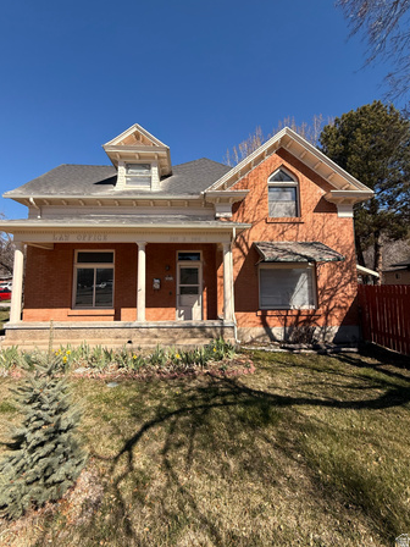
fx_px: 237
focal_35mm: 15
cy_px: 259
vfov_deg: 98.1
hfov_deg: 81.7
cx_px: 195
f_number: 2.2
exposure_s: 1/1961
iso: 50
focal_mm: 2.22
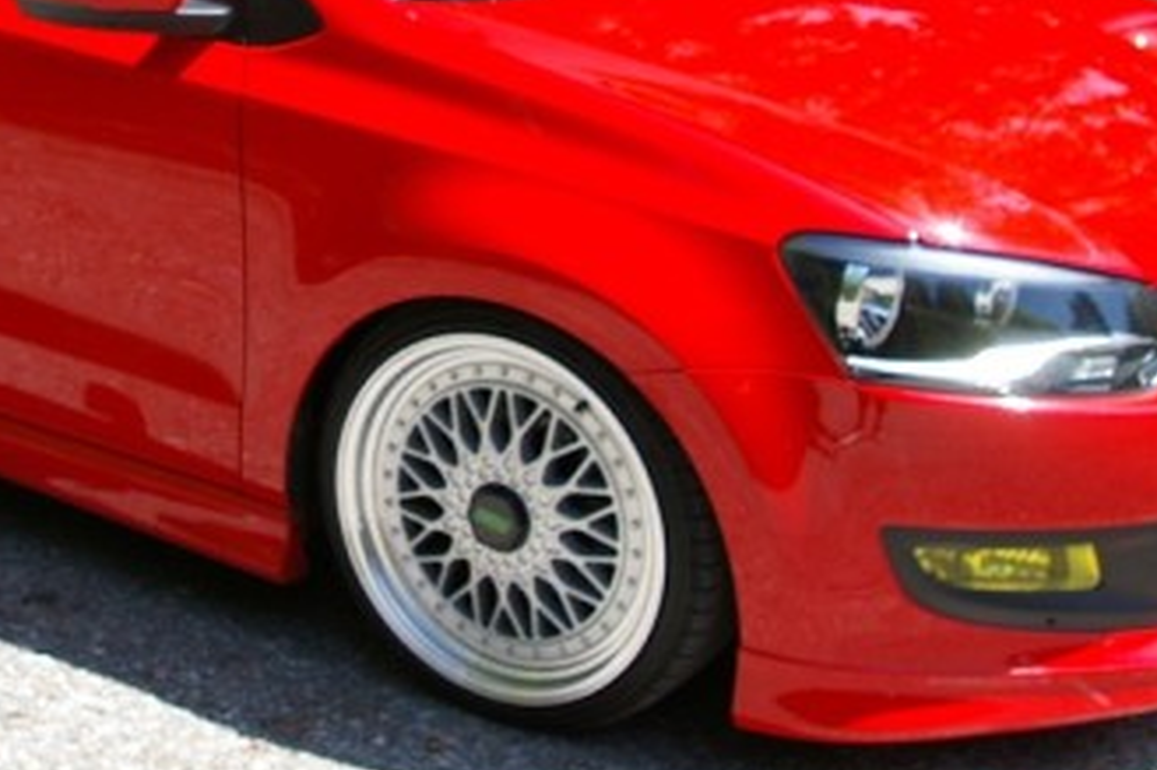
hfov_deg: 27.2
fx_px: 2345
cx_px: 243
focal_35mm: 73
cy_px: 121
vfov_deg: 18.4
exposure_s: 1/350
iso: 200
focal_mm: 20
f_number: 4.5
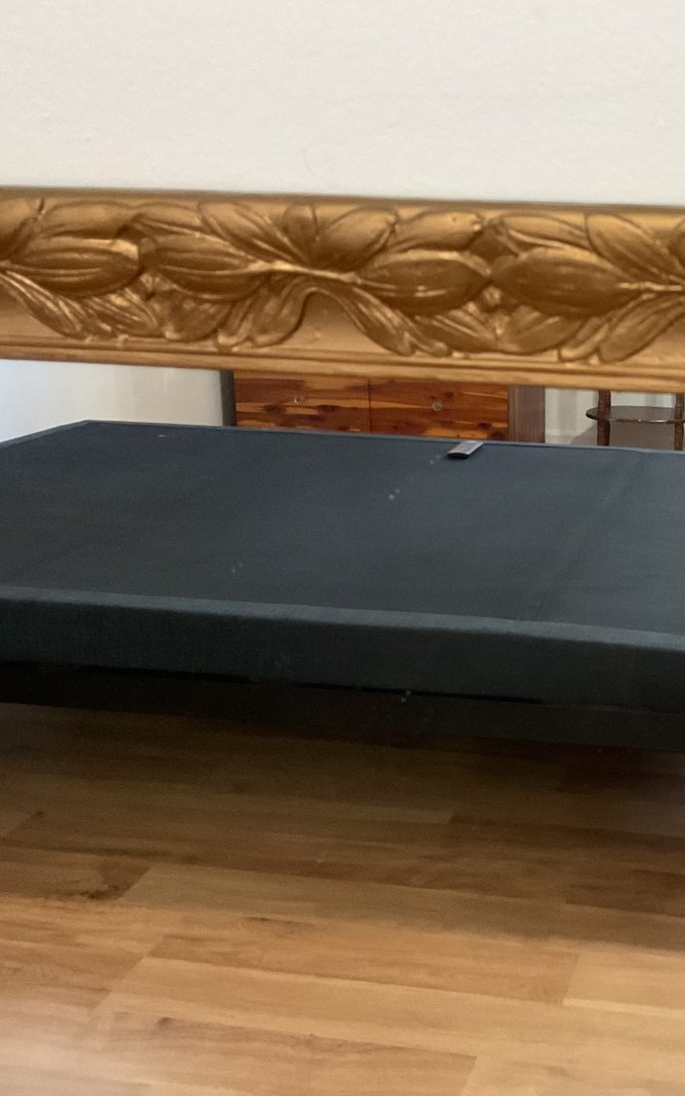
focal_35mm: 42
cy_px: 555
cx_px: 649
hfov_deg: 29.0
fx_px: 1254
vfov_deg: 47.2
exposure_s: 1/40
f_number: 1.8
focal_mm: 3
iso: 320
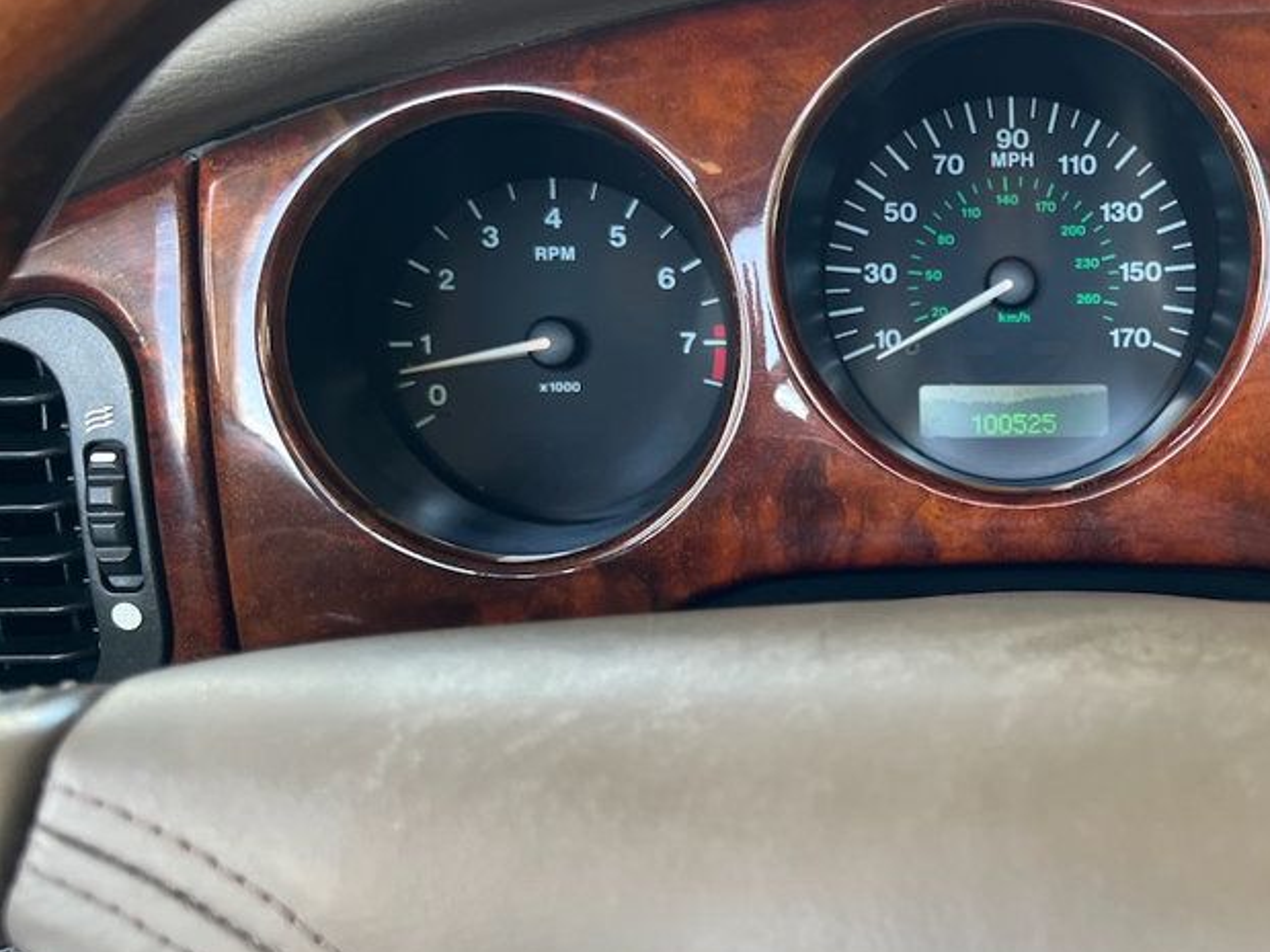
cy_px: 552
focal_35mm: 43
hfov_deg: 41.6
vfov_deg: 33.5
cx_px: 1048
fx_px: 1577
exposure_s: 1/112
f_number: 1.5
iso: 125
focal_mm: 5.7
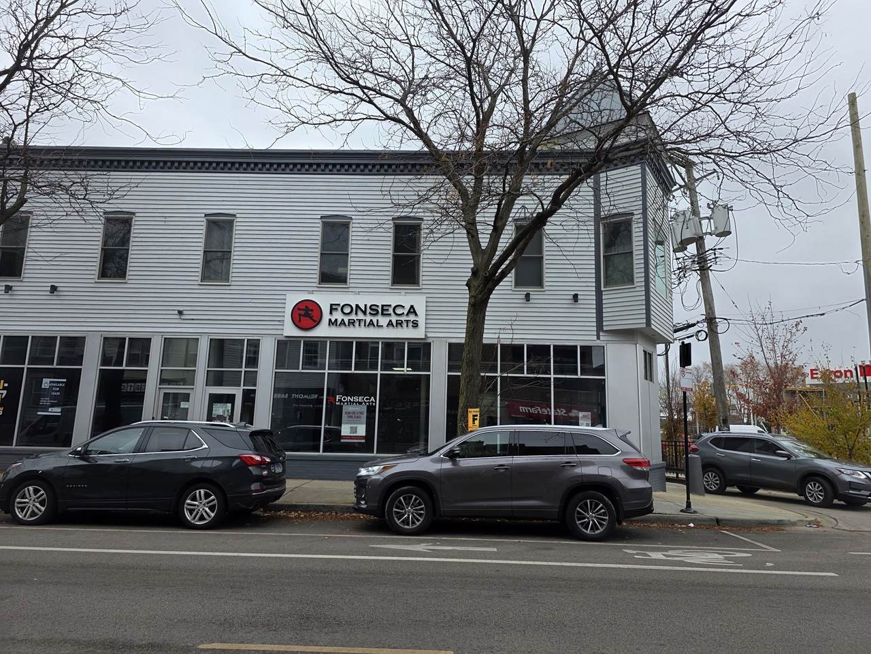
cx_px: 436
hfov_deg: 73.9
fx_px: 579
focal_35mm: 23
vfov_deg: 58.9
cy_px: 327
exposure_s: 1/359
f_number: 1.7
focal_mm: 6.3
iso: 40
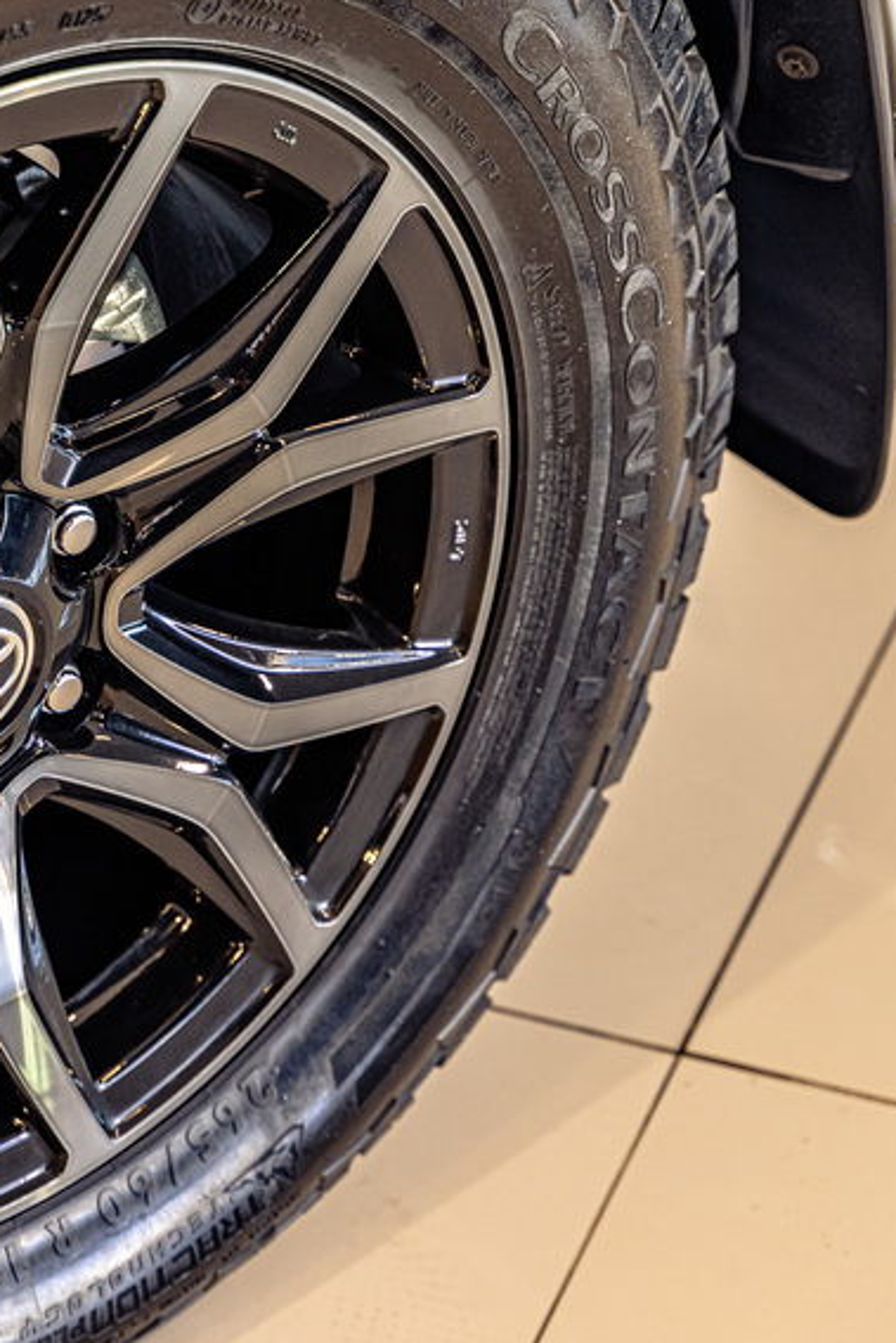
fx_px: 4365
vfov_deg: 17.5
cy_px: 638
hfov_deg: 11.5
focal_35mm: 117
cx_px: -110
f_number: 3.5
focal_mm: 65
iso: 1000
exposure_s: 1/160
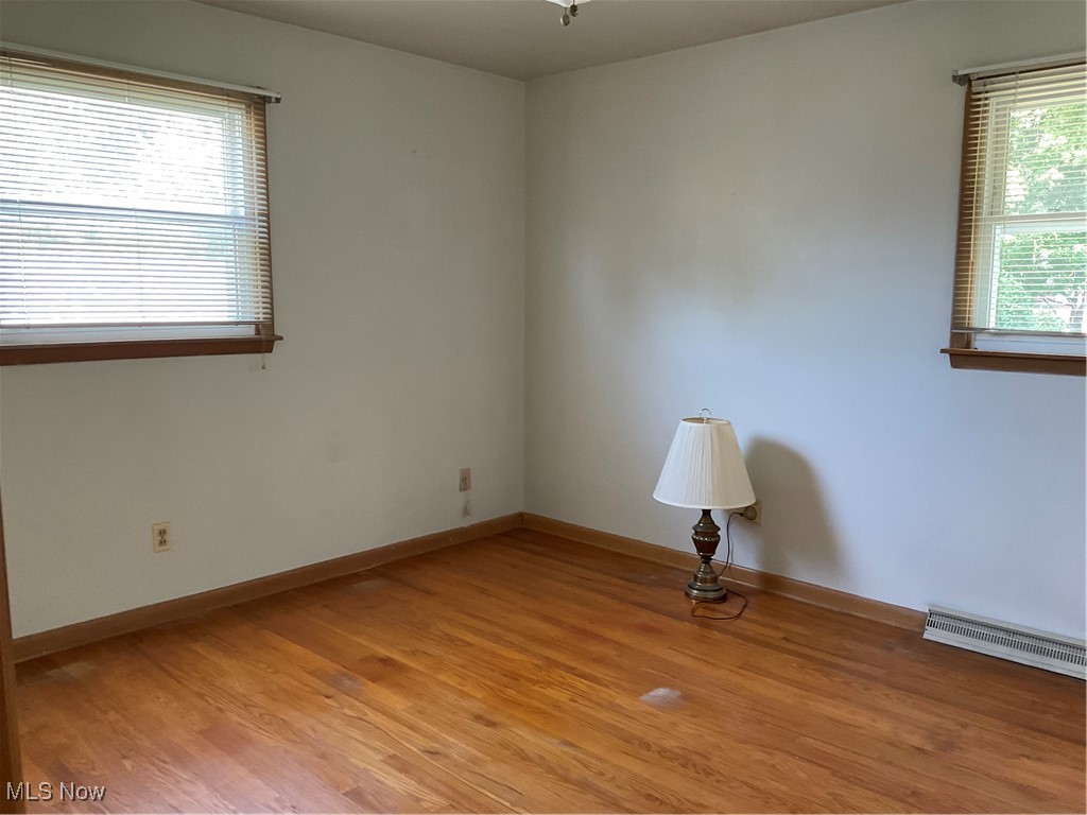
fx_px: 911
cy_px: 408
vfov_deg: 48.2
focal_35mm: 29
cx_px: 544
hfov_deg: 61.7
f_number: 1.8
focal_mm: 3
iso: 160
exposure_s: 1/60
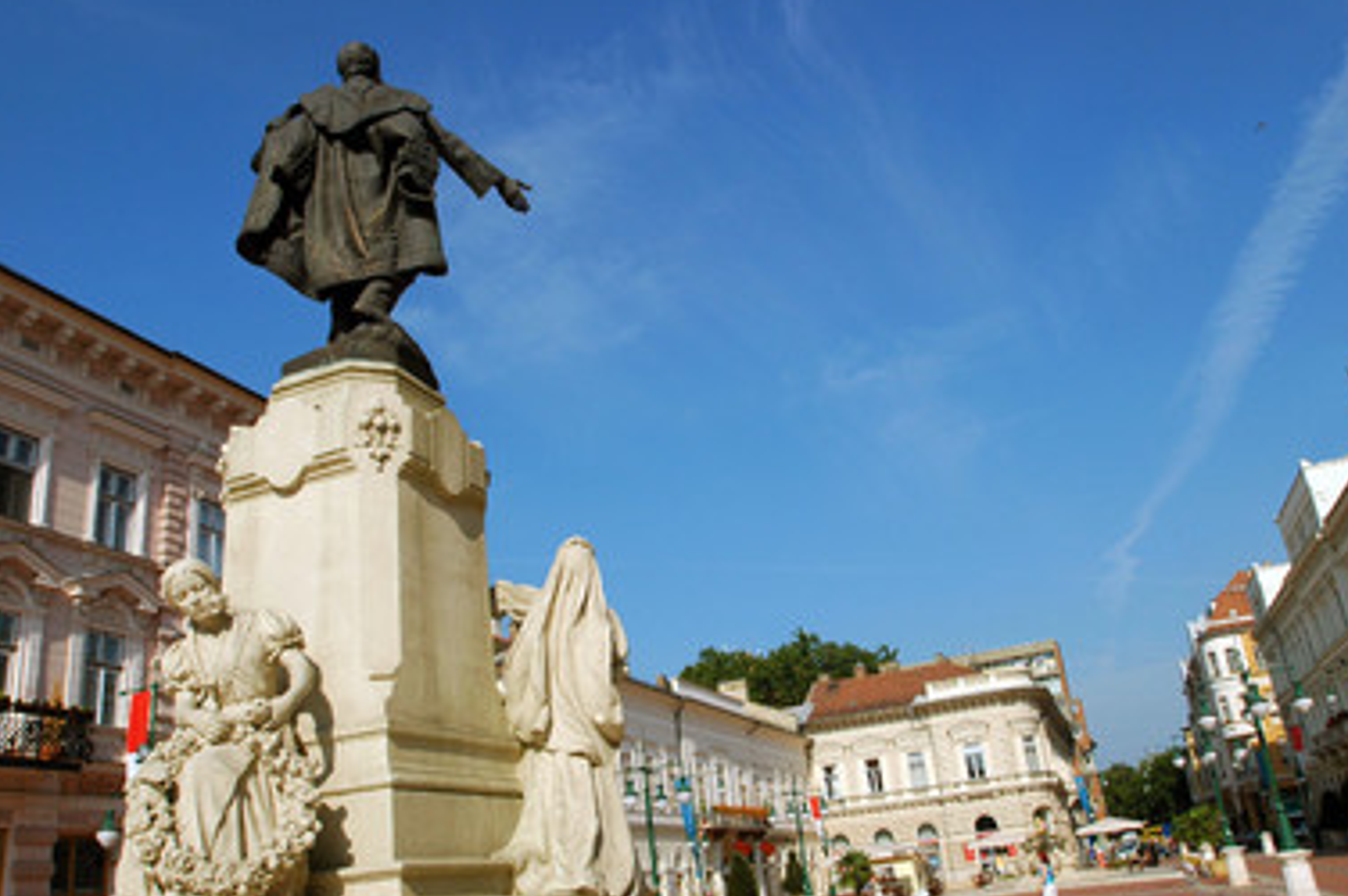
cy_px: 480
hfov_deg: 64.5
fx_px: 1068
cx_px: 694
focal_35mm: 29
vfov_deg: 45.5
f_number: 10
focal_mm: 17
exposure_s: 1/400
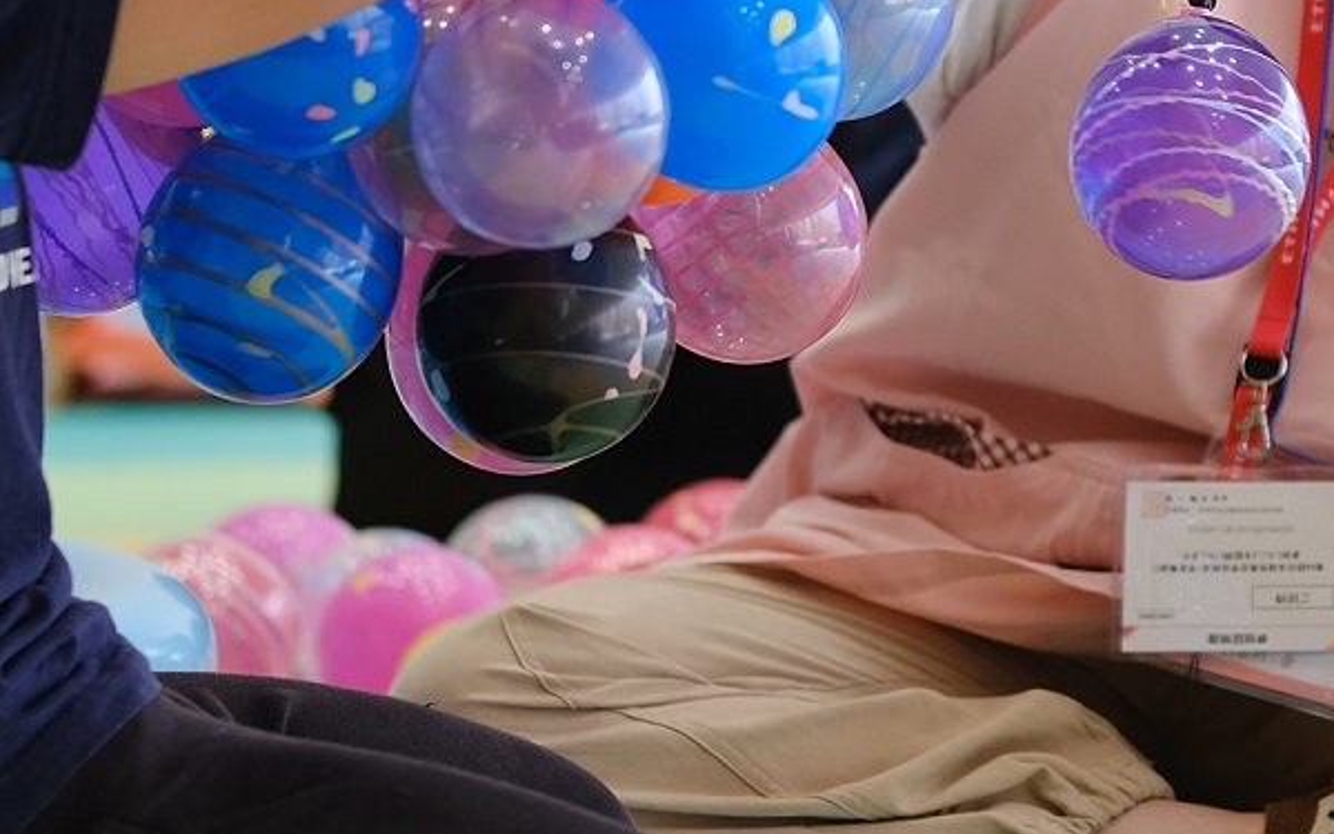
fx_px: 9707
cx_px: 1049
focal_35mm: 267
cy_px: -4
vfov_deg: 4.9
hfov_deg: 7.8
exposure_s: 1/300
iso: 200
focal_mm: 56
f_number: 1.4
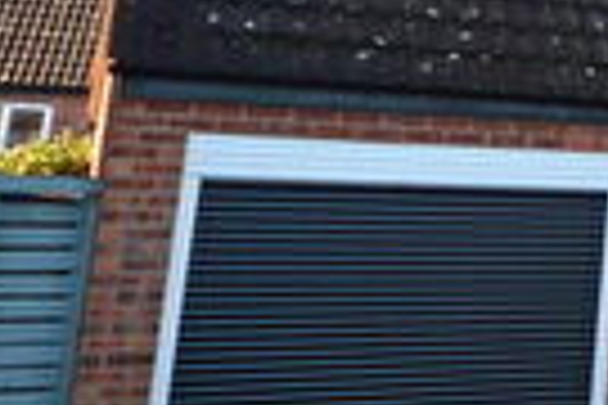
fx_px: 1317
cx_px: 1112
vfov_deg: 16.7
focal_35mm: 78
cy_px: -81
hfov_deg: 19.2
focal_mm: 10
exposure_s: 1/125
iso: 160
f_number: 5.6
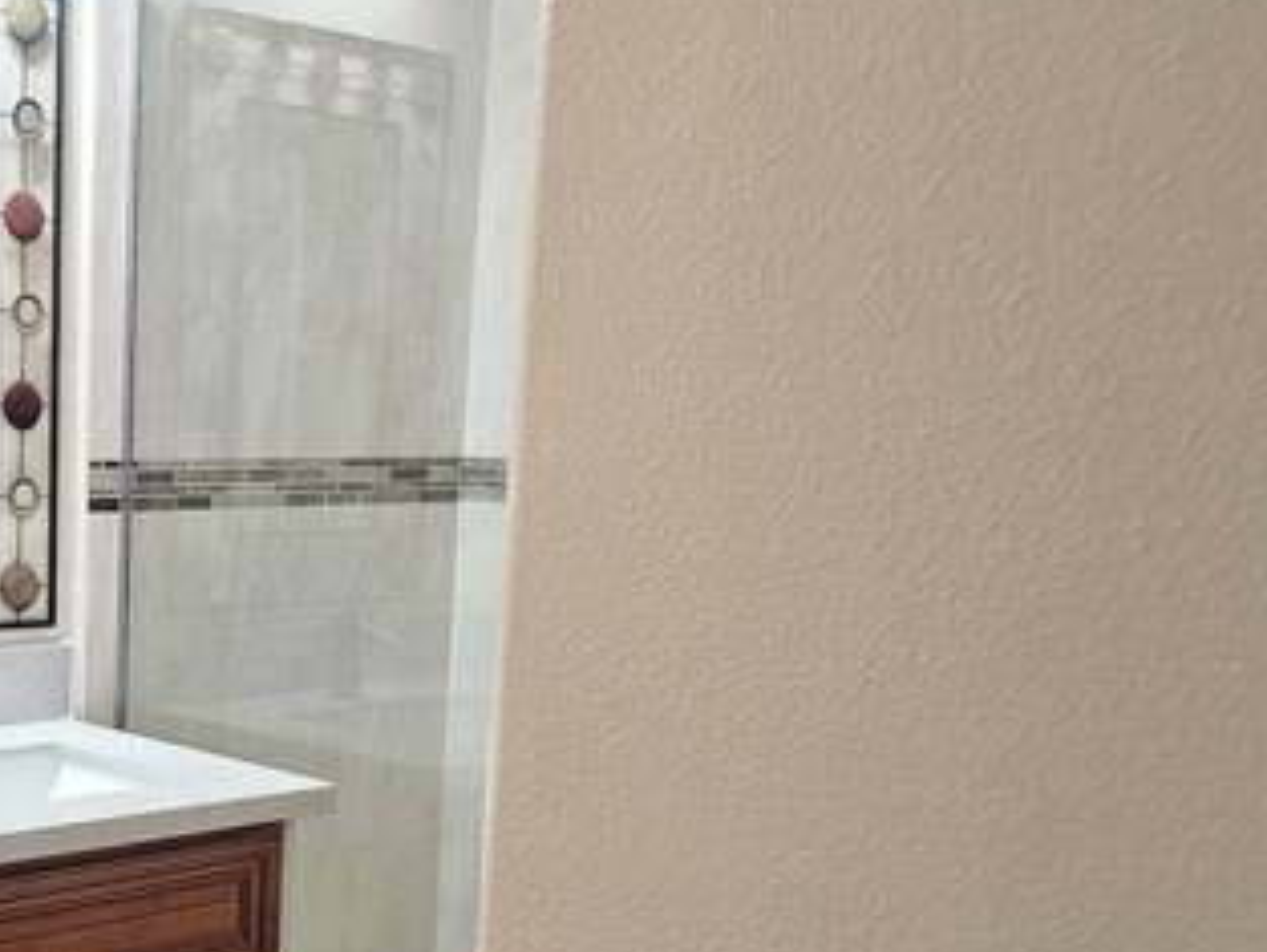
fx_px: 1721
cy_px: 753
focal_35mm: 47
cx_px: 49
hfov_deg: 36.9
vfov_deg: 30.2
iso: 400
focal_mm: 6.3
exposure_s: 1/120
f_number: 1.7
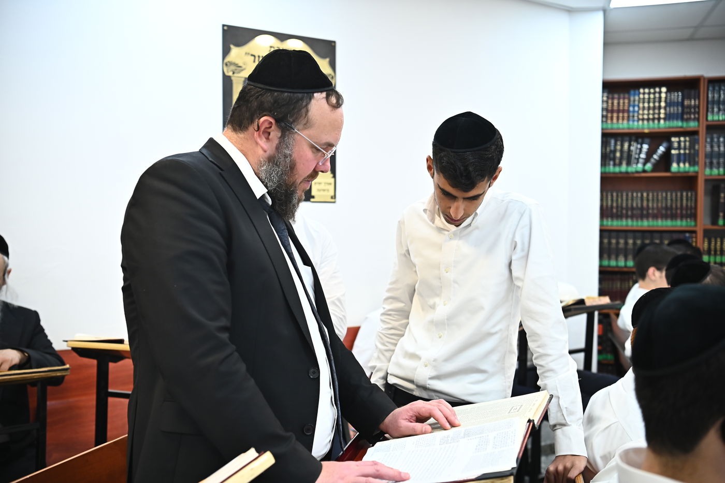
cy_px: 242
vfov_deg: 35.0
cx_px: 362
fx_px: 765
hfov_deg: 50.7
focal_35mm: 38
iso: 1000
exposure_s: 1/160
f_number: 3.5
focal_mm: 38
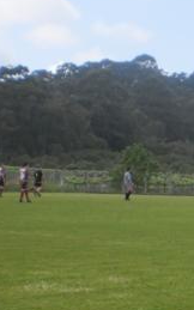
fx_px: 998
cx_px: 301
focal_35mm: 118
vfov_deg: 17.6
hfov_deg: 10.7
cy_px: 226
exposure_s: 1/800
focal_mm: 6.3
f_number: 3.1
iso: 100
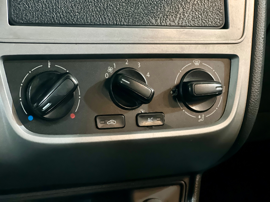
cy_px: 101
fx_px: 601
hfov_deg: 25.3
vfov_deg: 19.1
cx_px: 135
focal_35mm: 77
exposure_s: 1/15
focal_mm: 9
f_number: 2.8
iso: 1250
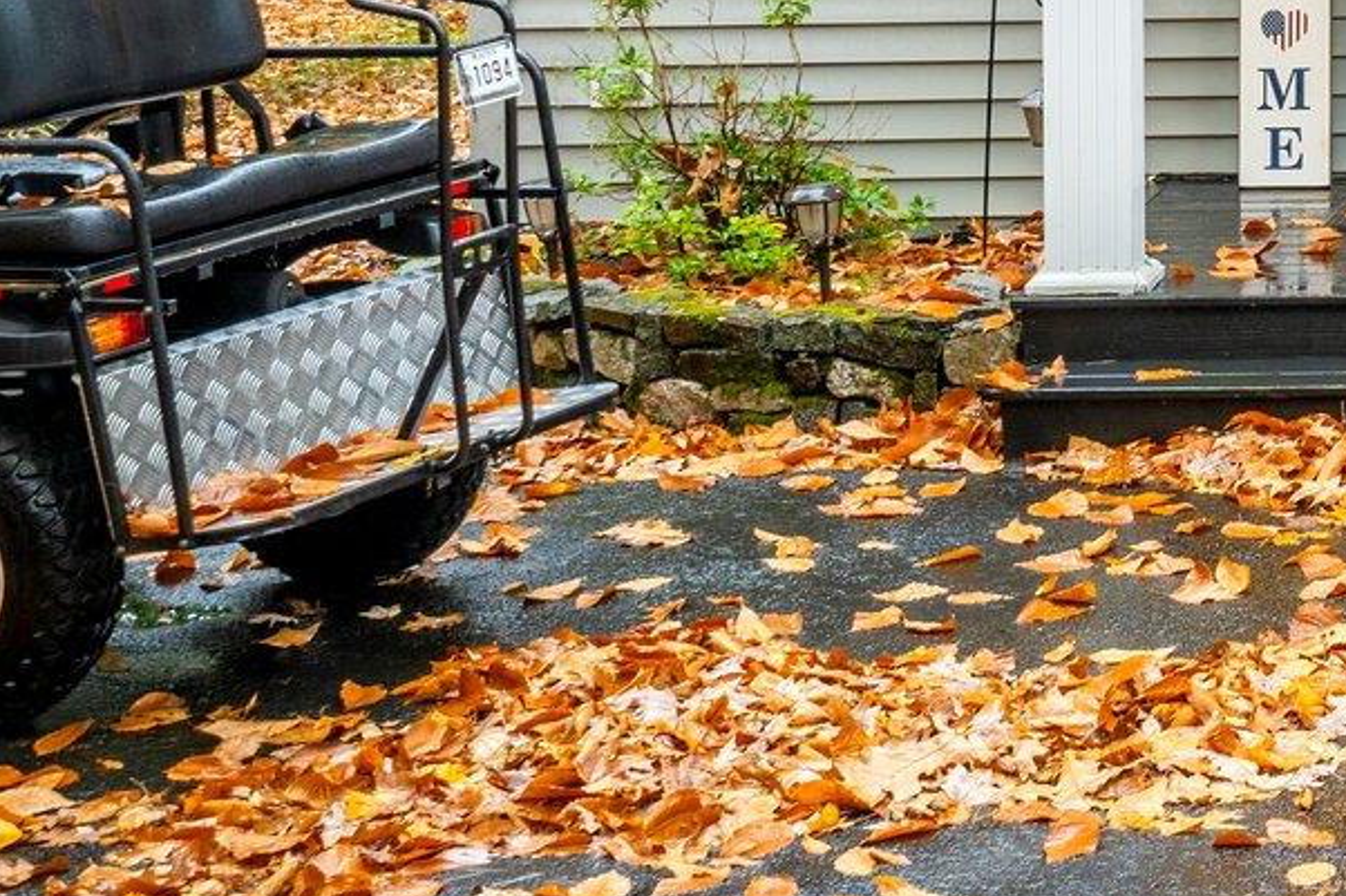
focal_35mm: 119
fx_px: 4448
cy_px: -267
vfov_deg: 11.2
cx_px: 1930
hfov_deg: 16.0
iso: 50
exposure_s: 1/5
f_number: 9
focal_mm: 35
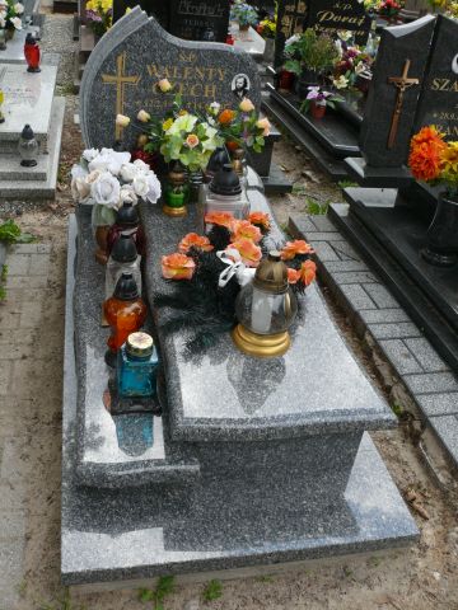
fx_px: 617
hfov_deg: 40.7
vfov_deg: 52.6
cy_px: 305
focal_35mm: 35
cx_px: 229
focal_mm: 7.4
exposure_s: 1/200
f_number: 4
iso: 100
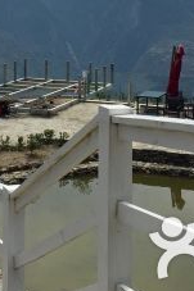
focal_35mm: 93
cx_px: 22
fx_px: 753
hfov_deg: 14.5
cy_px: -22
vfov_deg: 20.9
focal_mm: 4.15
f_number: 2.2
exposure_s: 1/4405
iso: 32
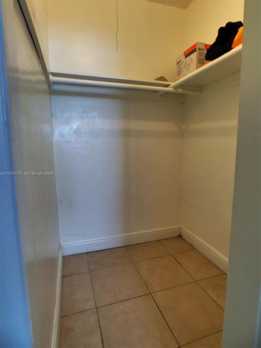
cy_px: 174
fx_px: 292
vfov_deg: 61.7
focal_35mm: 29
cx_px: 130
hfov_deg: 48.2
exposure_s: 1/40
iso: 32
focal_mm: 4.15
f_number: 2.2
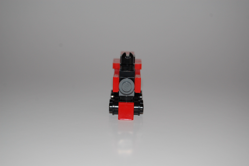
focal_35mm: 82
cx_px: 124
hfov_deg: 24.6
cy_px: 83
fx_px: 570
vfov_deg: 16.5
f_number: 5.6
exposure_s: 1/60
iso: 400
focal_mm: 55
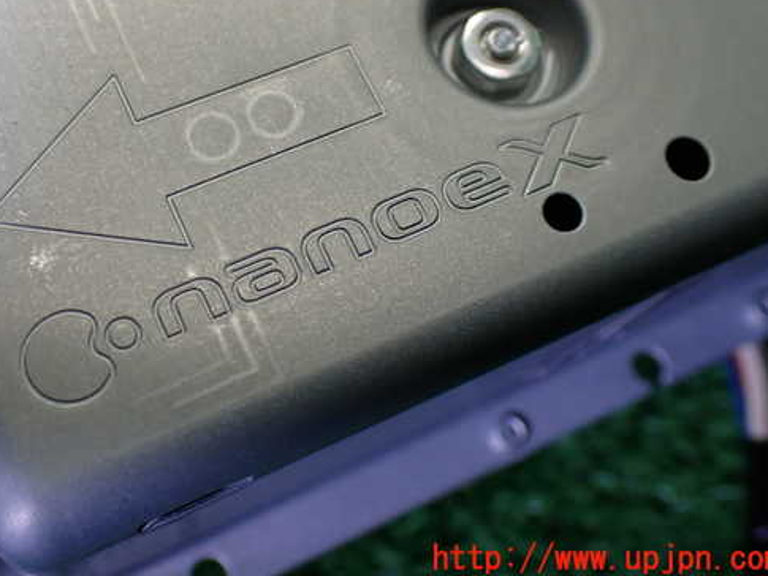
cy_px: 223
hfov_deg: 40.3
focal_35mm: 47
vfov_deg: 30.8
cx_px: 315
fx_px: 1043
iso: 250
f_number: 2.7
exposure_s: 1/160
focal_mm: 6.83
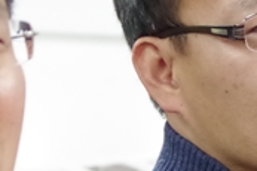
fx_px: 4614
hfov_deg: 3.2
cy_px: 229
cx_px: 340
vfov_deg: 2.1
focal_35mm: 647
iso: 3200
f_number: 5.6
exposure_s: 1/30
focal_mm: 88
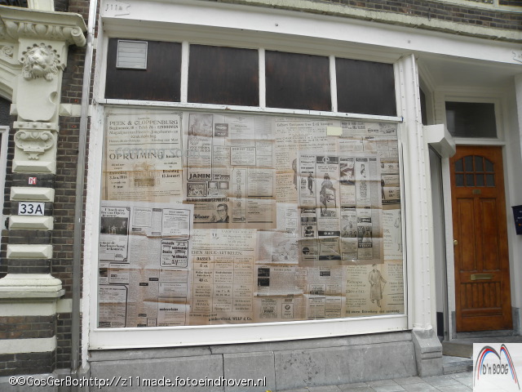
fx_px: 392
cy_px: 196
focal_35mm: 26
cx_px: 261
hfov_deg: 67.3
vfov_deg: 53.1
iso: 64
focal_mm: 4.6
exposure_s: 1/168
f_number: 4.5
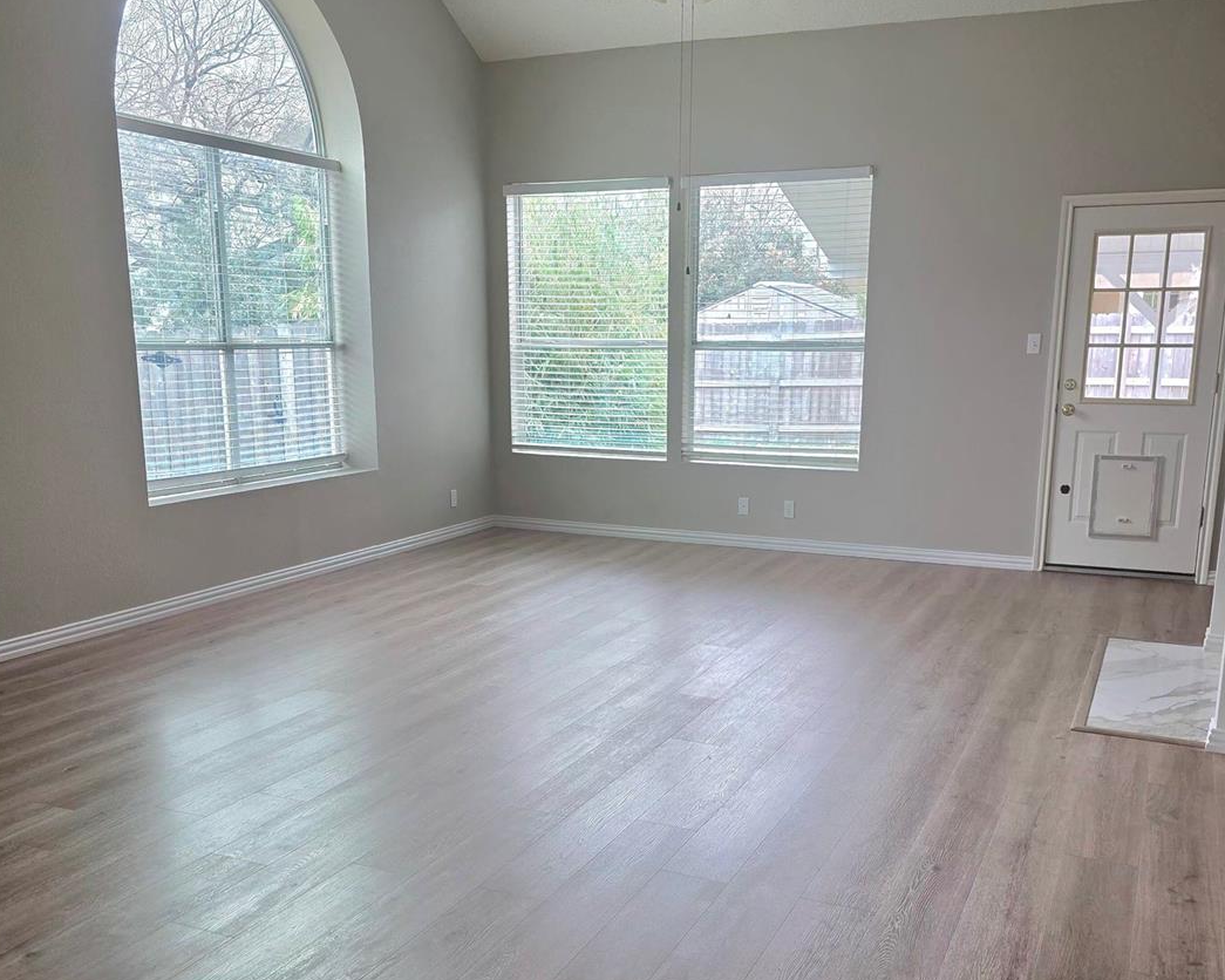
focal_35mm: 33
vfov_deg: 44.2
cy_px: 612
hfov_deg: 54.2
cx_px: 644
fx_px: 1196
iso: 200
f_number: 1.7
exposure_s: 1/182
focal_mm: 6.3
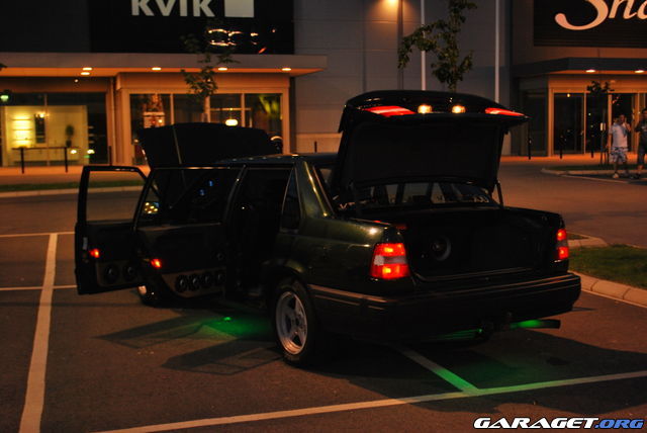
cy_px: 216
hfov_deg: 41.1
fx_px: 863
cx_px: 324
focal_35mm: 48
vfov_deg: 28.1
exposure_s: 1/20
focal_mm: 32
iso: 400
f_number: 4.8
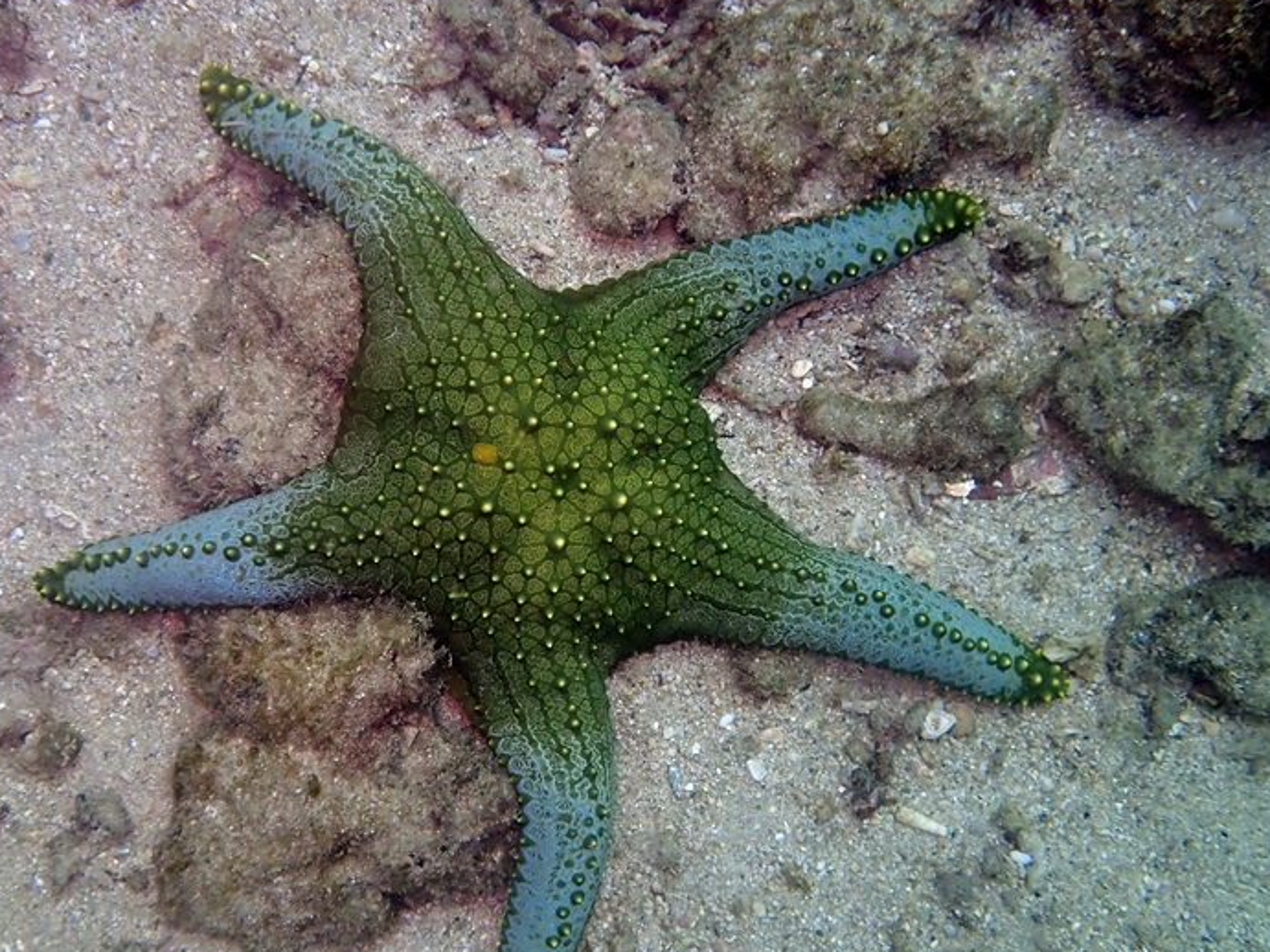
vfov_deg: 32.9
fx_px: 1614
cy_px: 496
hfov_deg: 42.9
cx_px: 570
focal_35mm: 44
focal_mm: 6.86
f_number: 3.5
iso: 100
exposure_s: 1/200
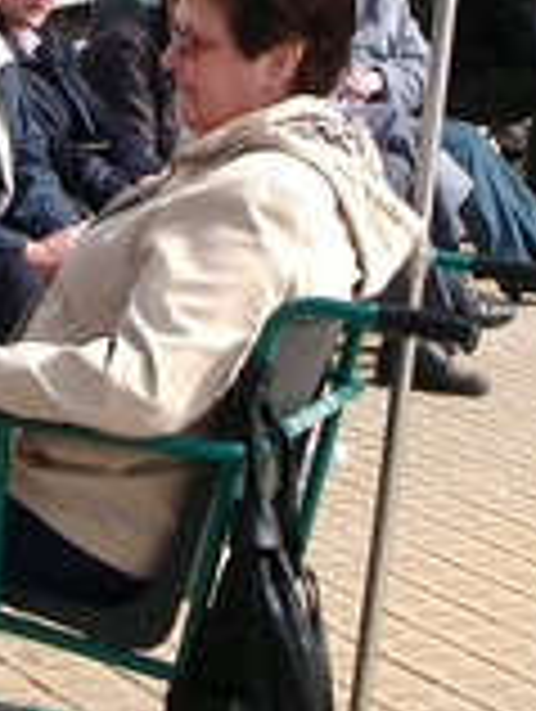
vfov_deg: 13.6
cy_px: 72
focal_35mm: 144
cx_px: -27
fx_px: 2965
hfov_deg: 10.2
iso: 64
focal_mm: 6.3
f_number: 6.6
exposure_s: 1/320
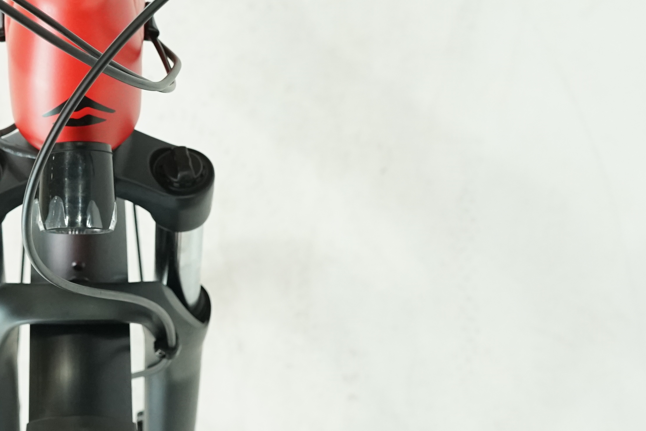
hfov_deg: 21.0
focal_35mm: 95
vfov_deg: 14.4
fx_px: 1705
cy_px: 134
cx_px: 73
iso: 1600
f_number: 5
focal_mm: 35
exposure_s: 1/200
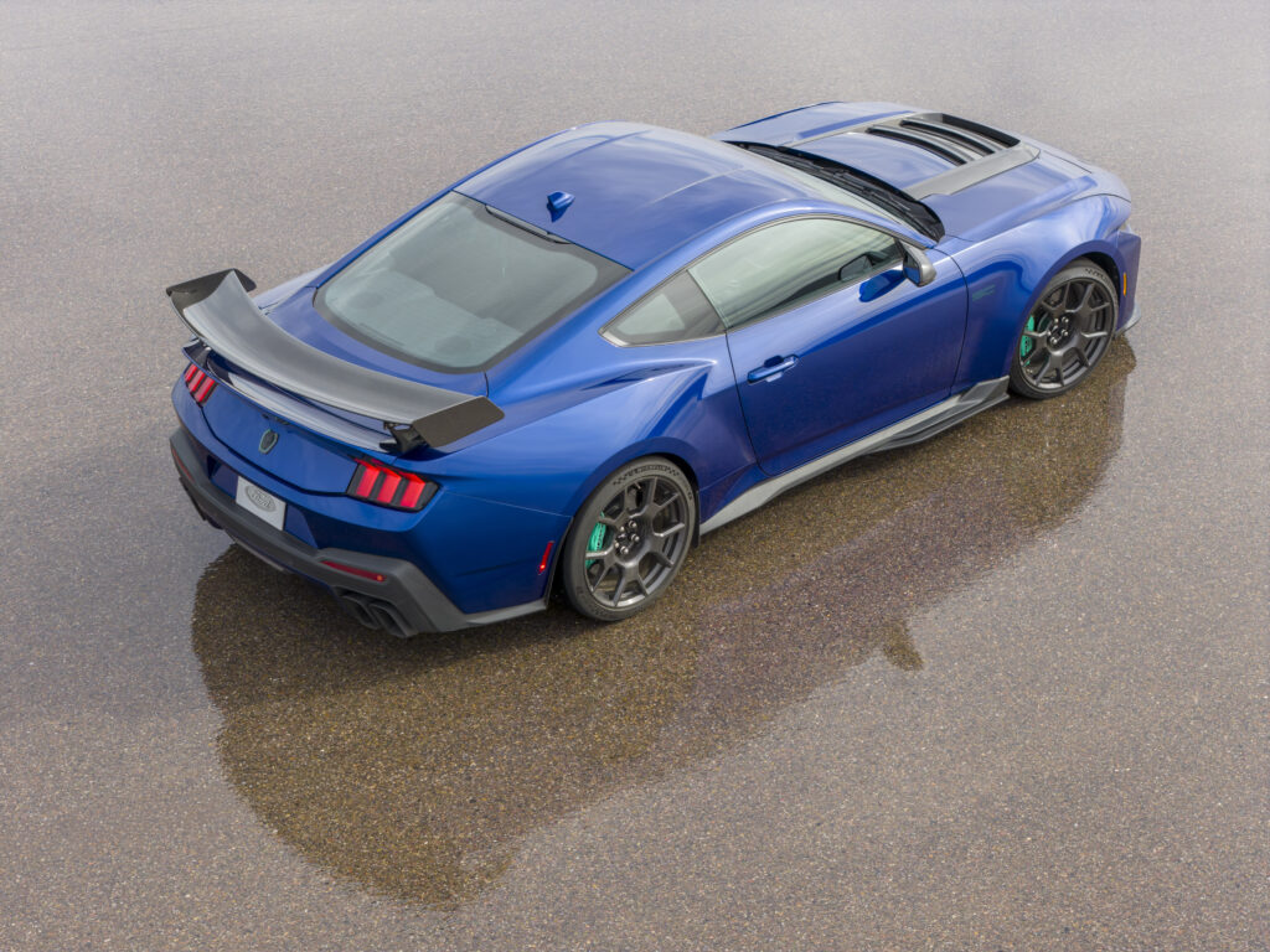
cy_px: 476
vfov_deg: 21.0
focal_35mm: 70
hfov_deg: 27.8
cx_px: 635
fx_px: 2568
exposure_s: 1/500
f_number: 2.8
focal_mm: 19.35
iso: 100
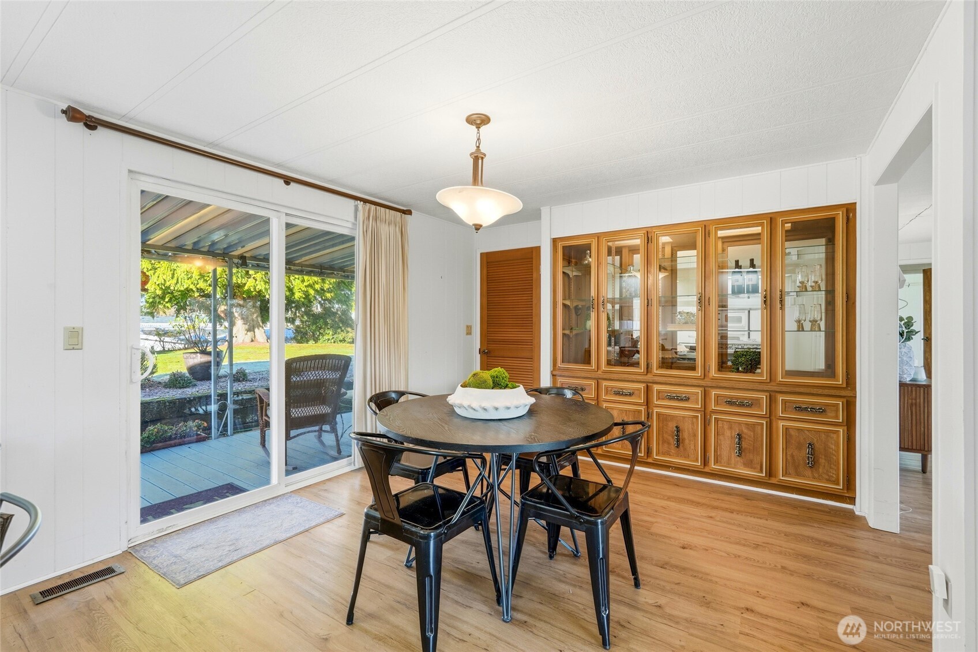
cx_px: 489
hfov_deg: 95.0
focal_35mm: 16
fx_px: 448
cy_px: 326
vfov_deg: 72.0
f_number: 9
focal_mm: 16.5
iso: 400
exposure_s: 1/200
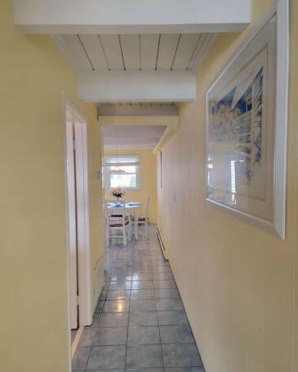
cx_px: 144
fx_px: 287
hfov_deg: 54.9
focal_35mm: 26
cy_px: 190
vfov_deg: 66.0
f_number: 1.8
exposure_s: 1/119
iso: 320
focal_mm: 6.7
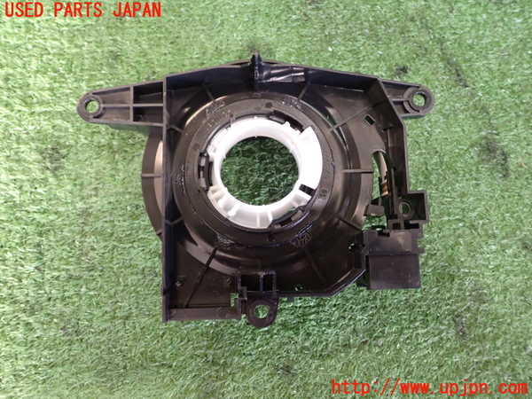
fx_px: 461
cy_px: 200
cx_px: 266
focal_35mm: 30
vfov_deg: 46.8
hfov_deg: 60.0
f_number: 2.3
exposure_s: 1/30
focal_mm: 5.4
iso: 800
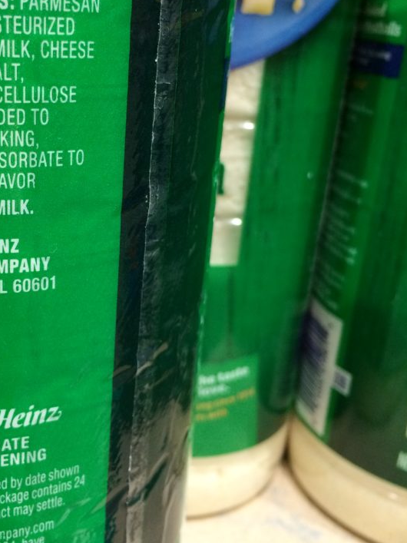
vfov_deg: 44.6
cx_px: 114
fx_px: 659
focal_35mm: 42
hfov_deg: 33.8
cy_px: 223
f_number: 2.2
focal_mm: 4.15
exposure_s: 1/30
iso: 125
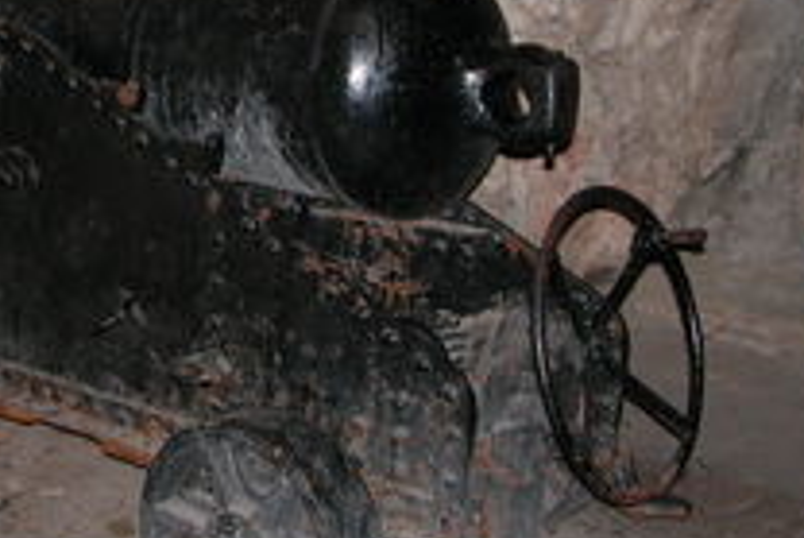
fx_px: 1564
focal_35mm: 70
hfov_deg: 28.2
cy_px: 120
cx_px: 151
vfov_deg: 19.3
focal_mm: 8.9
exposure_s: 1/60
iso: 200
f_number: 2.8
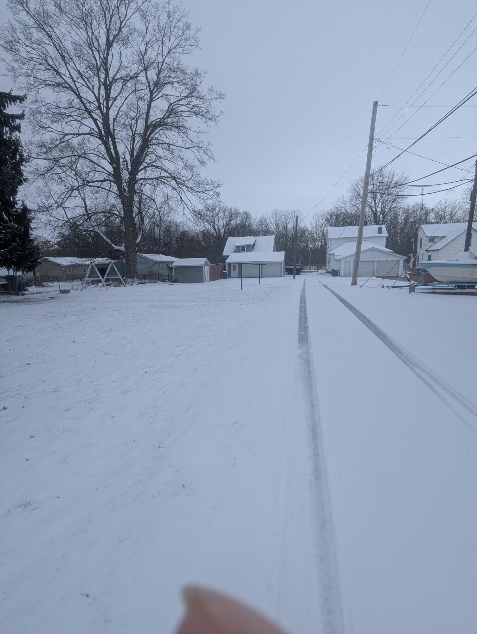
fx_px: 293
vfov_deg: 94.4
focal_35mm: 16
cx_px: 238
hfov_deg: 78.2
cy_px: 317
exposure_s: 1/1106
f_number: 2.2
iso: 46
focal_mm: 2.35
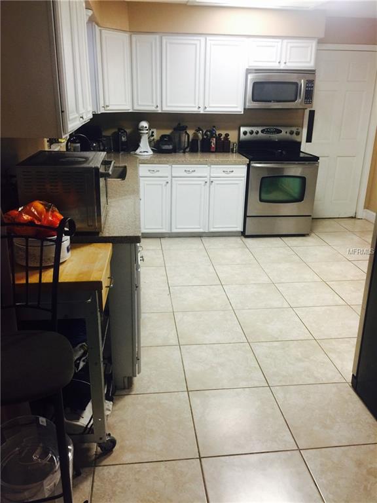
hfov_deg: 48.2
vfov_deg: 61.7
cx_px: 188
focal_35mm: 29
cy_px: 252
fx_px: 421
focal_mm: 4.15
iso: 64
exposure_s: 1/15
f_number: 2.2
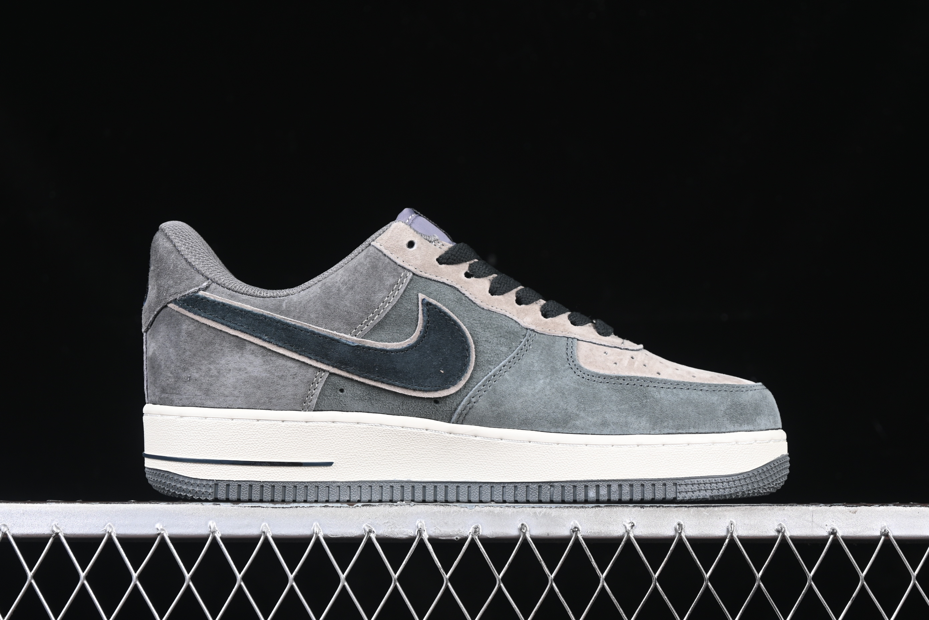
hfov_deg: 27.0
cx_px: 464
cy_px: 310
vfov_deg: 18.2
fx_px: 1935
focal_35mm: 75
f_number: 6.3
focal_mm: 50
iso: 160
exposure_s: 1/60
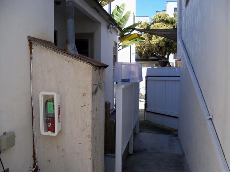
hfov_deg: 52.6
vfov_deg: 40.7
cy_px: 86
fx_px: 233
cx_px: 115
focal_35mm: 35
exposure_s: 1/320
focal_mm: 6.2
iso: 80
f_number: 3.5
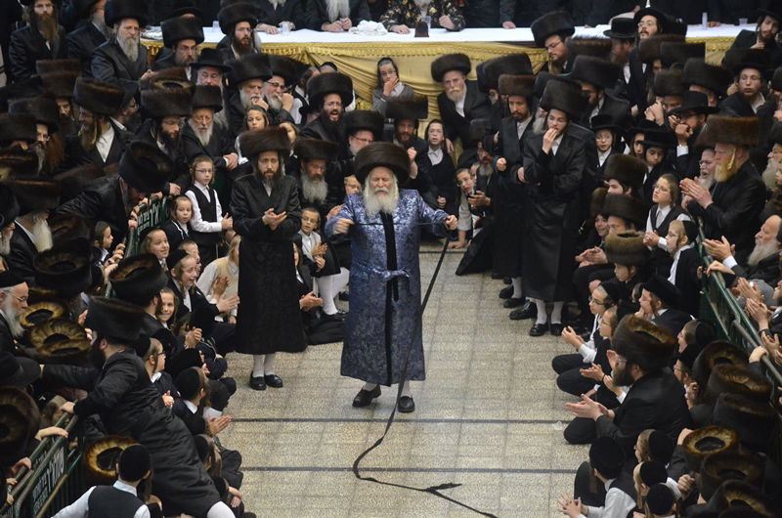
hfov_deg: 11.4
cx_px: 391
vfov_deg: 7.6
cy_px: 259
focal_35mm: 180
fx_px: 3902
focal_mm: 120
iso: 3200
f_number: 4.8
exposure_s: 1/100
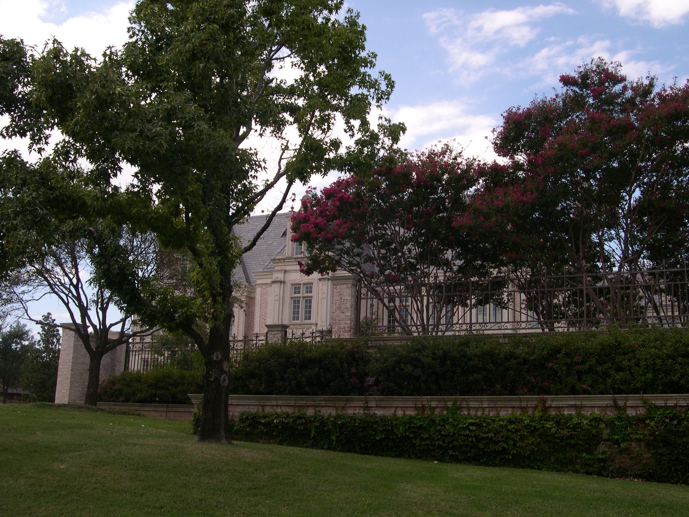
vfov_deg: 37.7
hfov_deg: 49.0
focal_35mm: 38
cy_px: 258
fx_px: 756
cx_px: 344
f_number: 7.6
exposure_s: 1/133
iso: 100
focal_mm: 8
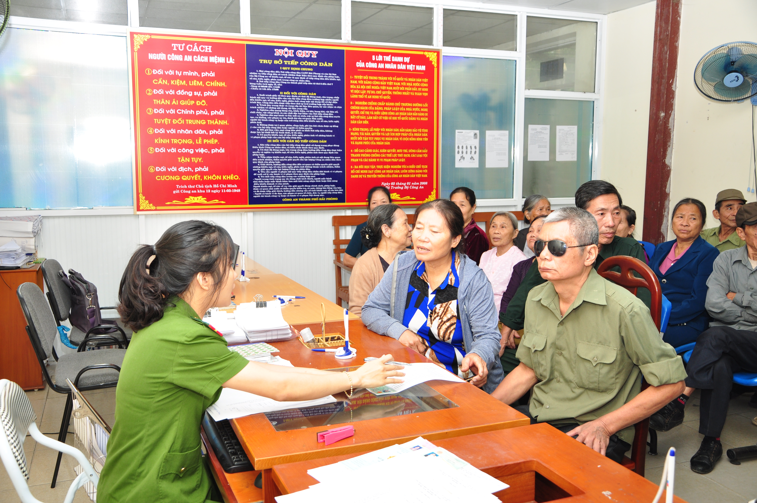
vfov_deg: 39.9
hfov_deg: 57.3
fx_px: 693
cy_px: 252
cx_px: 378
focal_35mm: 33
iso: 320
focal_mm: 22
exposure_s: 1/200
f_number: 4.5
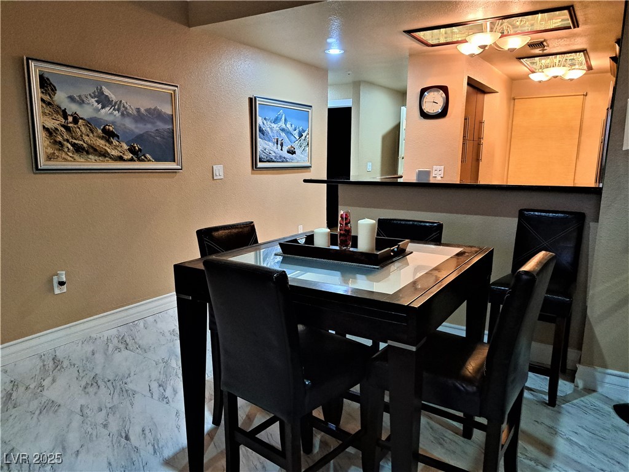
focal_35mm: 24
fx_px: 436
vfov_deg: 56.8
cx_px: 314
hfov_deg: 71.6
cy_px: 236
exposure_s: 1/60
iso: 500
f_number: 1.8
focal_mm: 5.23
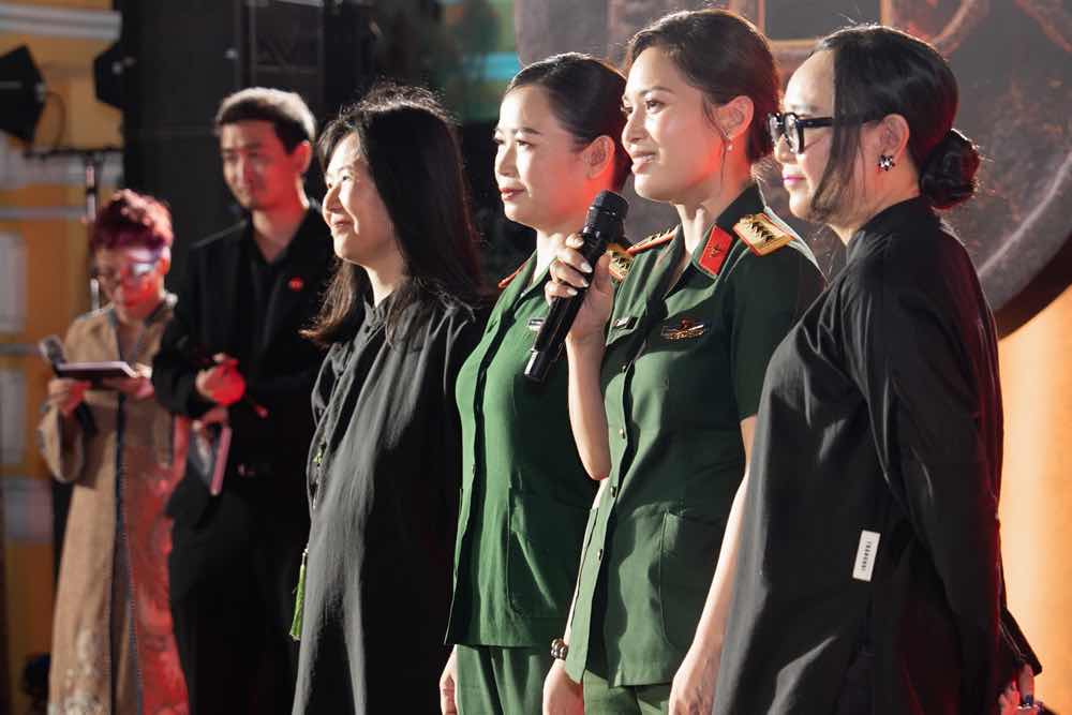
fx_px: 3127
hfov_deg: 19.5
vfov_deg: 13.0
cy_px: 358
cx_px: 536
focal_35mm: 105
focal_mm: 70
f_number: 3.2
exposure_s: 1/160
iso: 800
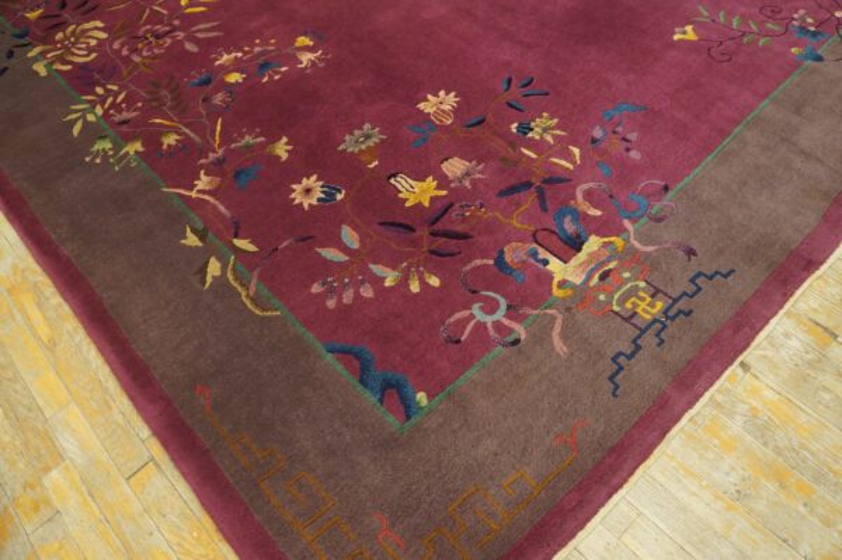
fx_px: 631
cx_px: 421
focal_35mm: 27
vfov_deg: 47.9
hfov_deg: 67.4
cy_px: 280
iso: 1600
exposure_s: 1/60
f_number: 4
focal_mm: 18
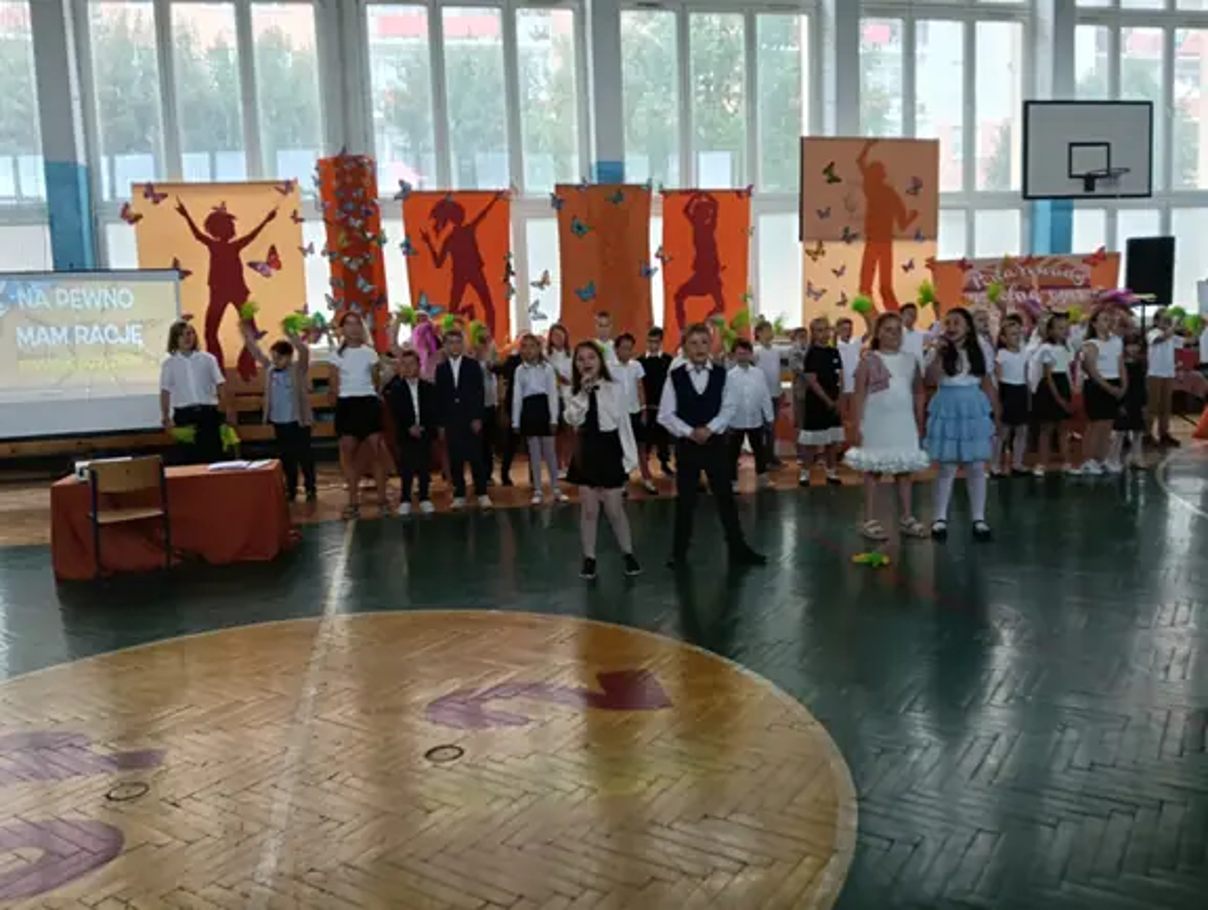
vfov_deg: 51.5
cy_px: 455
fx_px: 944
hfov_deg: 65.2
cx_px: 604
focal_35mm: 27
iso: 125
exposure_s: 1/33.3
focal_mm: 3.98
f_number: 1.8
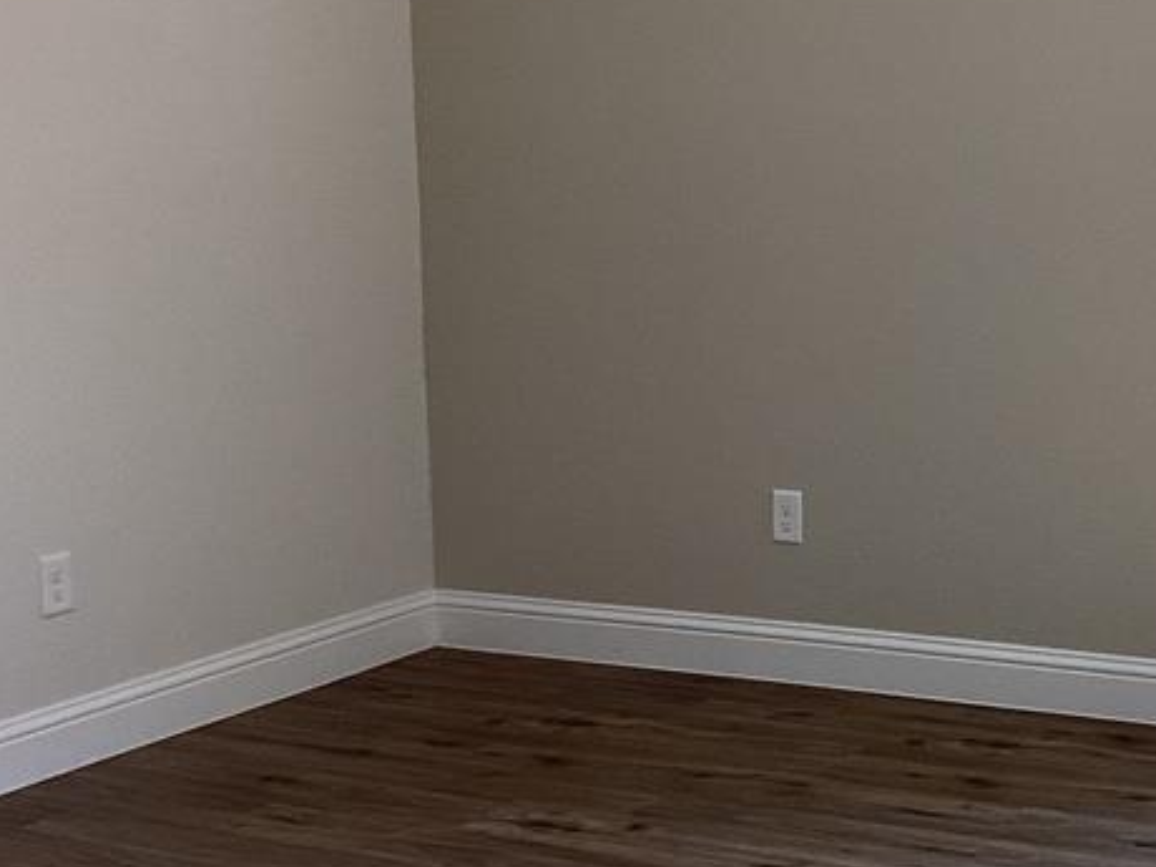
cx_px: 1236
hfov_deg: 26.2
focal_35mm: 69
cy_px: 284
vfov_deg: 21.2
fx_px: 2304
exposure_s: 1/100
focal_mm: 3.3
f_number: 2.4
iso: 64
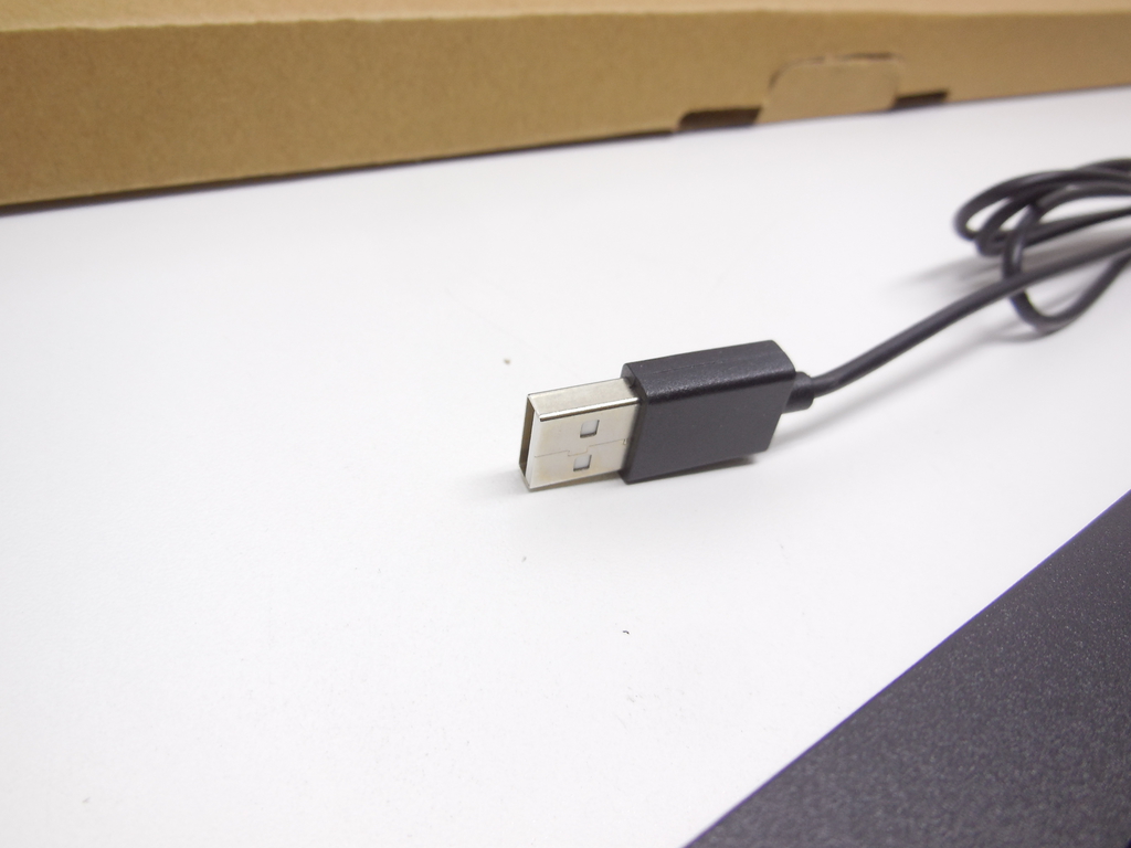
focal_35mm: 30
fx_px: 980
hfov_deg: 60.0
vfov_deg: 46.8
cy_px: 424
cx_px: 566
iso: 125
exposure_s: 1/100
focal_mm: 5.3
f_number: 3.2
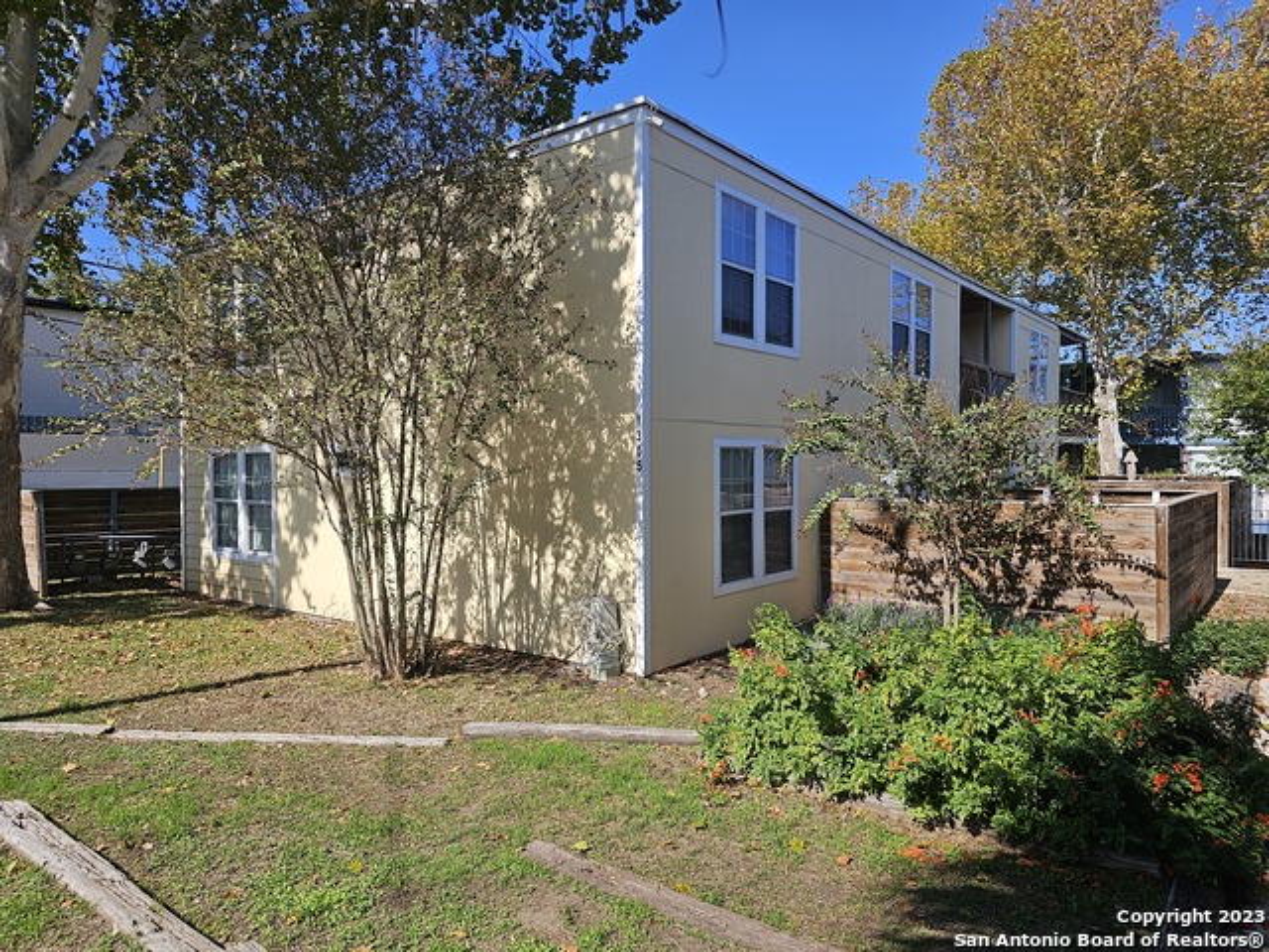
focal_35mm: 23
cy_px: 476
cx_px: 634
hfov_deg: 73.9
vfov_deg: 58.9
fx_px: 843
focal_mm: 6.3
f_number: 1.7
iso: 10
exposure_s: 1/697
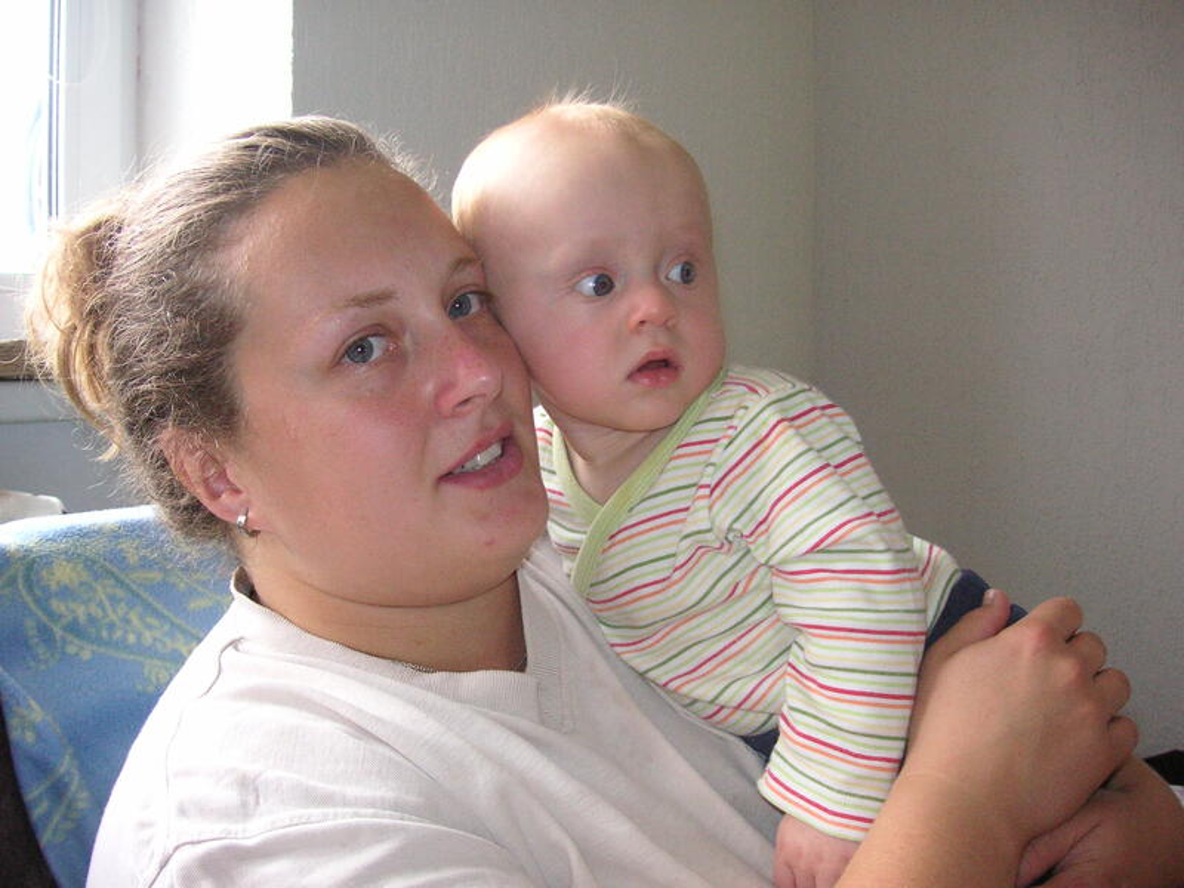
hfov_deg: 50.1
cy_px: 444
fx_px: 1266
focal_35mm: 37
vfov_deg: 38.7
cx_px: 592
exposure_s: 1/45
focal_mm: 6.1
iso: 160
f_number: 2.8
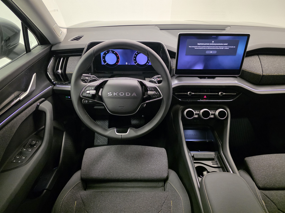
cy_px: 106
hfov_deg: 73.9
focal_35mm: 23
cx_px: 142
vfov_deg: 58.9
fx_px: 189
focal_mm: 6.3
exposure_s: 1/100
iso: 2000
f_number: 1.7
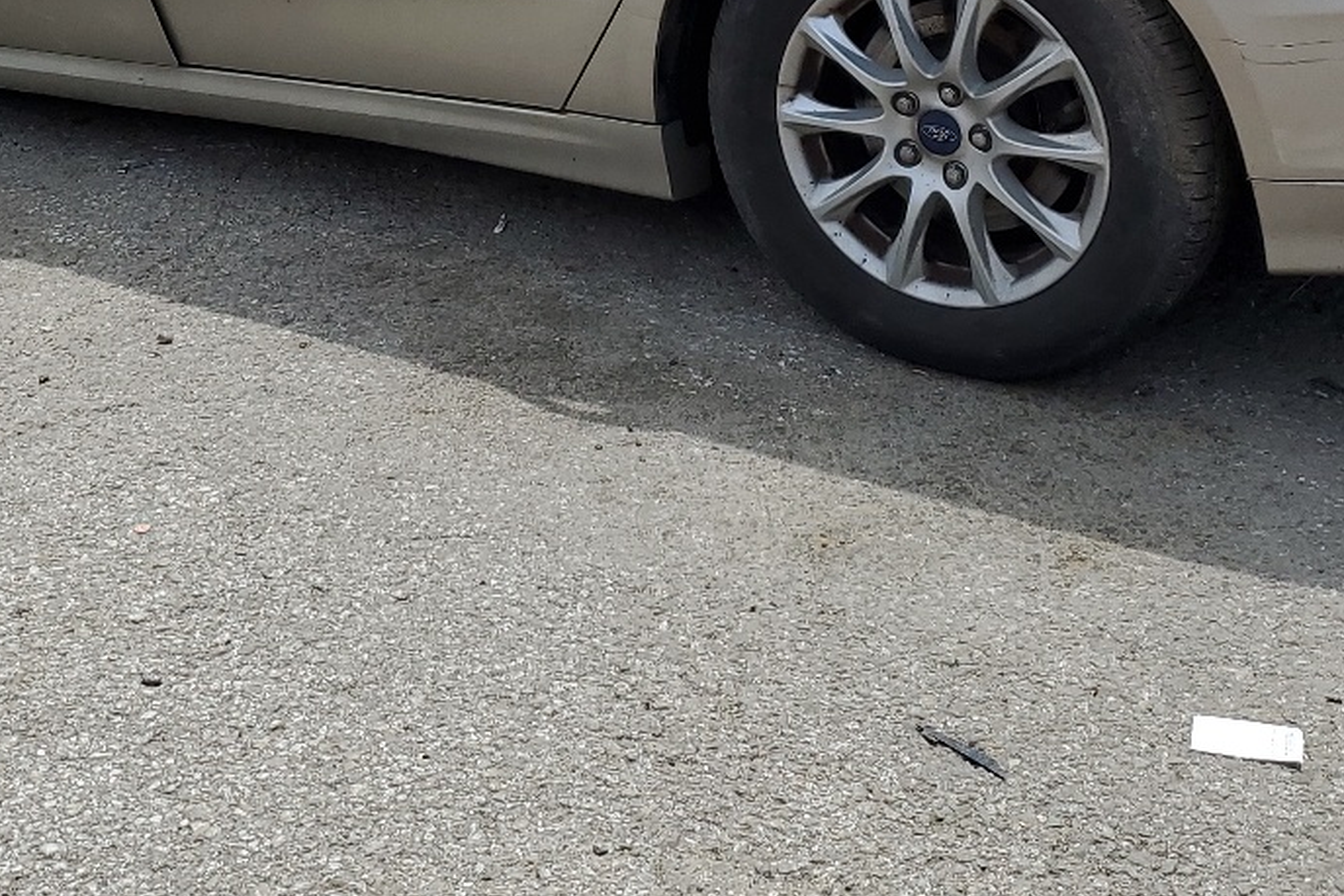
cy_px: -182
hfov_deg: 31.9
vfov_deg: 20.2
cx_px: 632
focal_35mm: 63
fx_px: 2352
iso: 50
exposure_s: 1/3333
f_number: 1.5
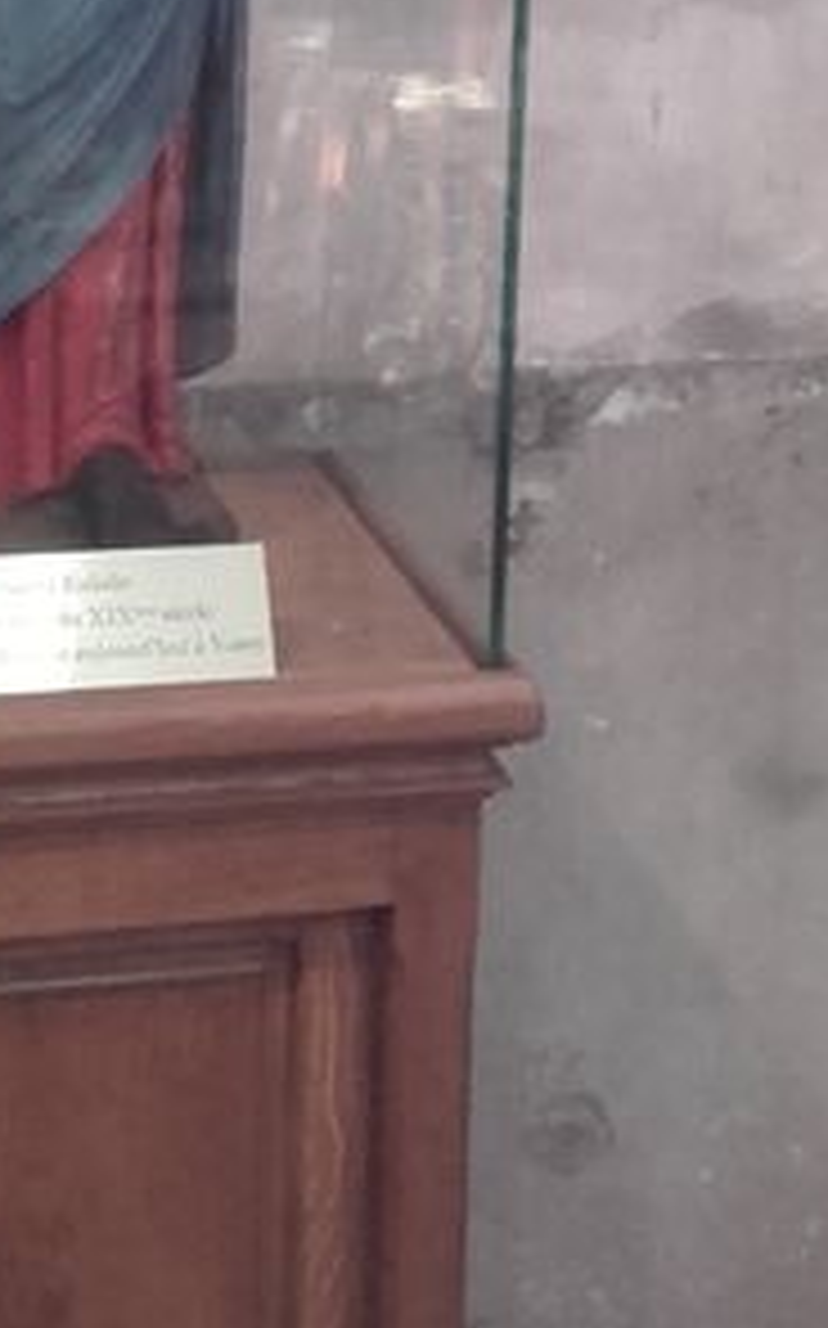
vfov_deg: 25.0
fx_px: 2820
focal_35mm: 78
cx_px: 182
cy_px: -45
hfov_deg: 16.6
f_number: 2.2
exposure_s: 1/12
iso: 180
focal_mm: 3.31
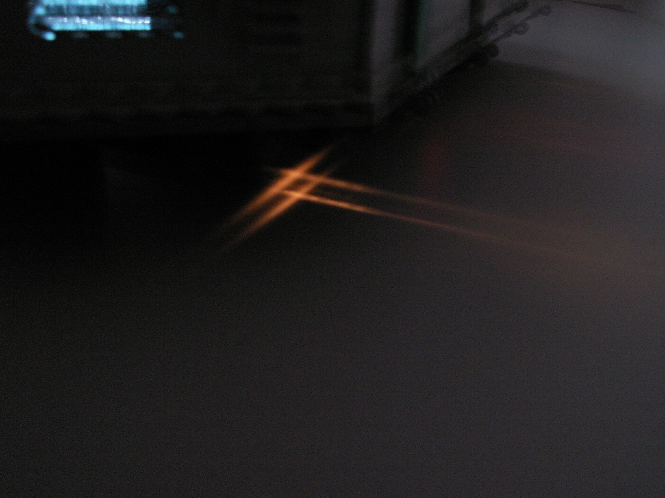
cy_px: 249
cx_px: 332
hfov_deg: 46.8
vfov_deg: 36.0
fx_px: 768
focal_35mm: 40
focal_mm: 6.56
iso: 160
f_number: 2.8
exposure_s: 2
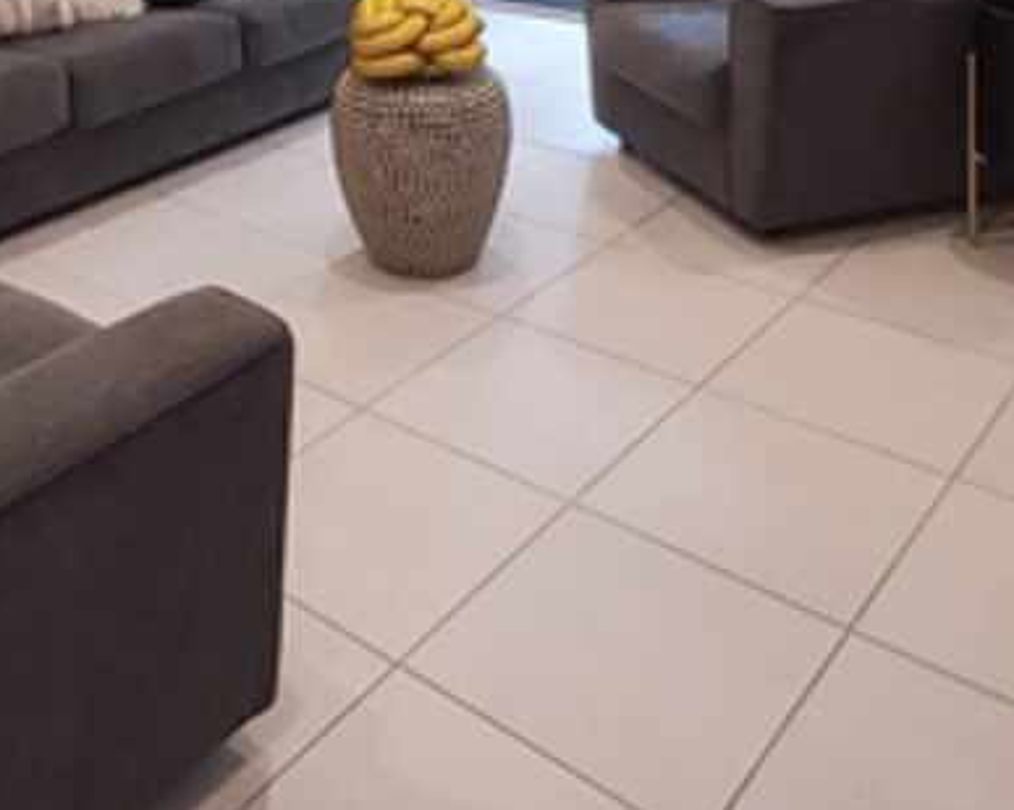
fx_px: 1259
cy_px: -165
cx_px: 325
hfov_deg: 43.1
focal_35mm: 42
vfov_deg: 30.3
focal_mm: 1.13
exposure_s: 1/40
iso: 250
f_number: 2.2
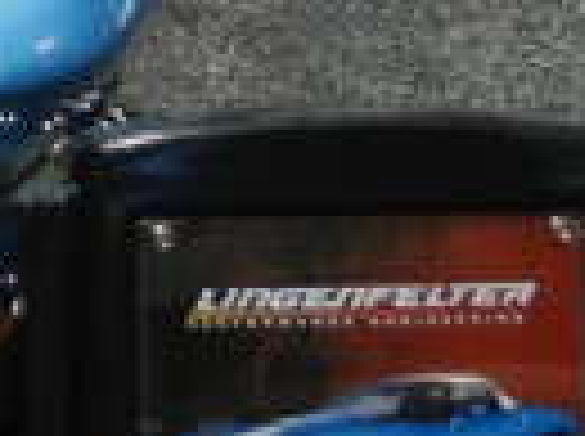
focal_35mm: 185
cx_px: -774
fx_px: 3121
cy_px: -414
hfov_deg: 9.6
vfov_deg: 7.7
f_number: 3.5
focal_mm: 5.4
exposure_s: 1/50.8
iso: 400
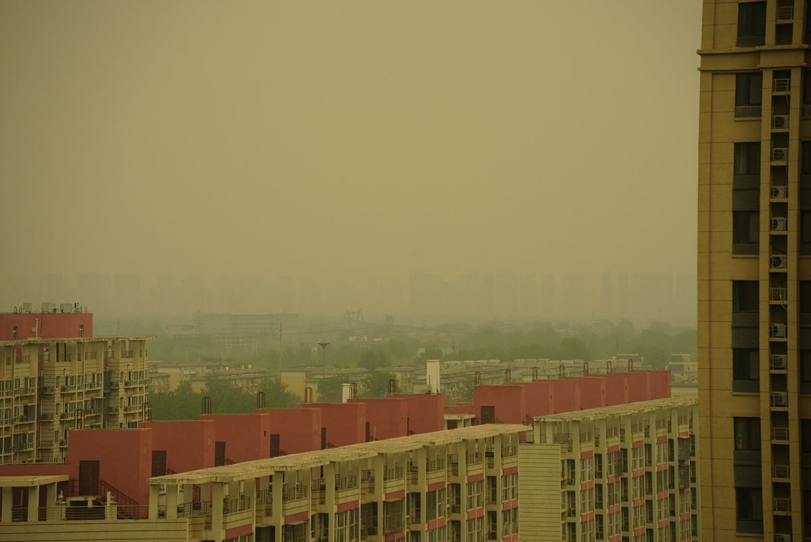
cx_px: 406
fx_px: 4058
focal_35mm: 180
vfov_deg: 7.6
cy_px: 271
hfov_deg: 11.4
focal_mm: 180
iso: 400
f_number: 5.6
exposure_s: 1/640
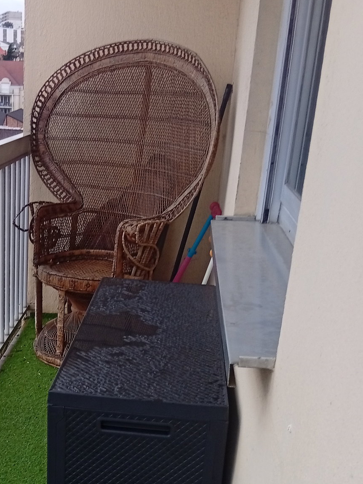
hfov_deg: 28.3
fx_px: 699
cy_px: 391
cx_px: 57
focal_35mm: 50
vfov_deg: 36.8
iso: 132
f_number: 1.8
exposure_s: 1/50
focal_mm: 3.84
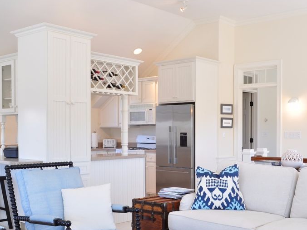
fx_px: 408
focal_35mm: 46
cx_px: 196
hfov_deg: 40.9
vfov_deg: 31.4
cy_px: 147
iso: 200
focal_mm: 18
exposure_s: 1/8
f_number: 11
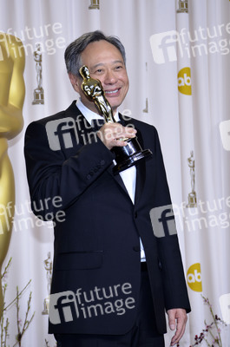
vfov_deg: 13.4
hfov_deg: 8.9
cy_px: 174
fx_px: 1473
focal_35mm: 153
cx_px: 115
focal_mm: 102
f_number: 6.3
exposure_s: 1/250
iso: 500
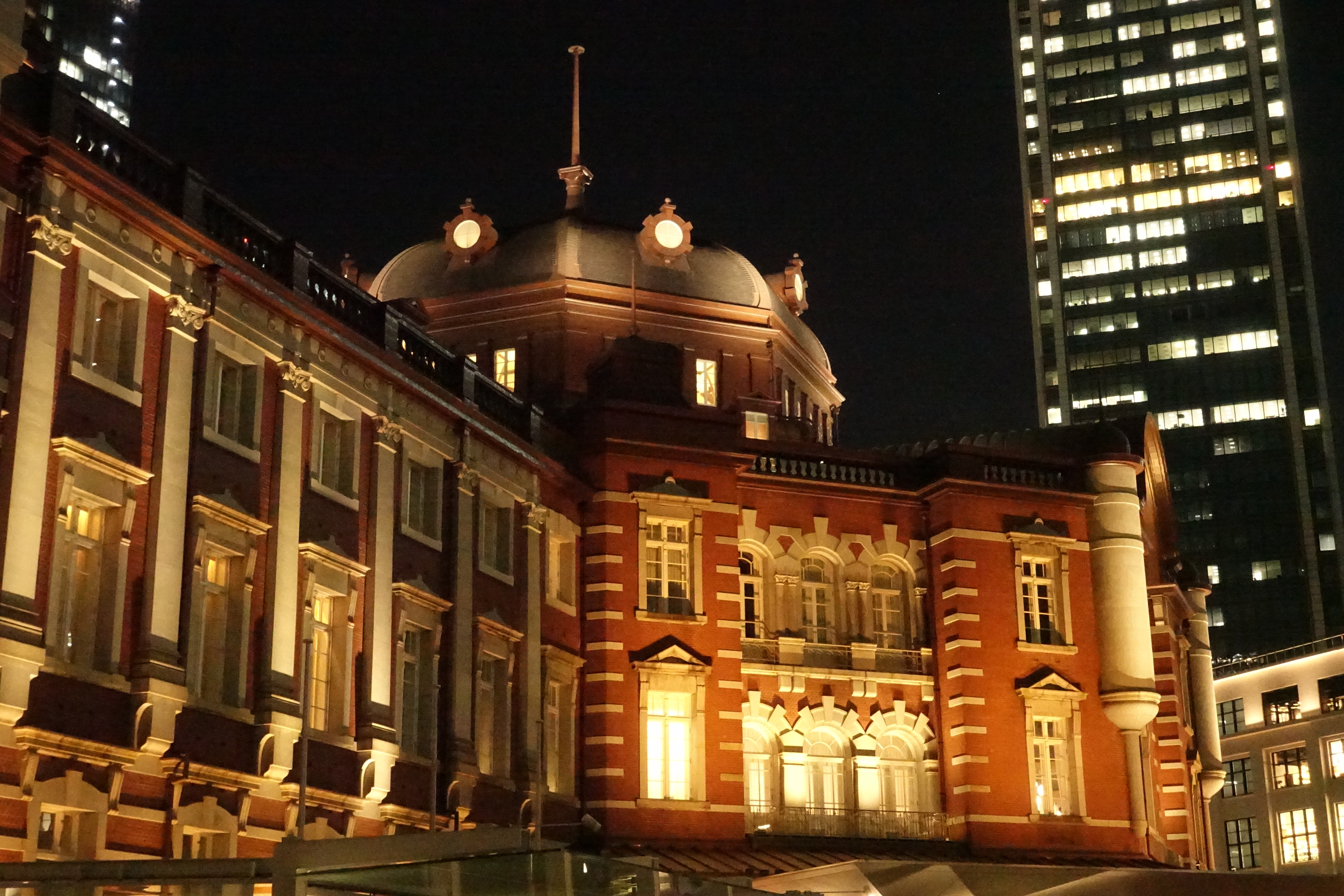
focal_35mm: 50
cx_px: 672
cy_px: 448
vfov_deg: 27.0
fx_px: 1867
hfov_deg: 39.6
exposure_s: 1/30
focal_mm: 18.3
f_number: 5.6
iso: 12800
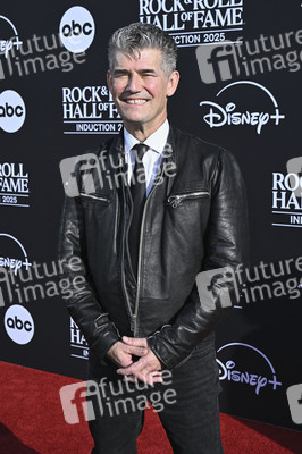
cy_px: 227
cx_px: 151
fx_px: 718
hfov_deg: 23.7
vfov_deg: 35.1
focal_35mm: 57
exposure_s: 1/320
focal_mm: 57
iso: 160
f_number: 10
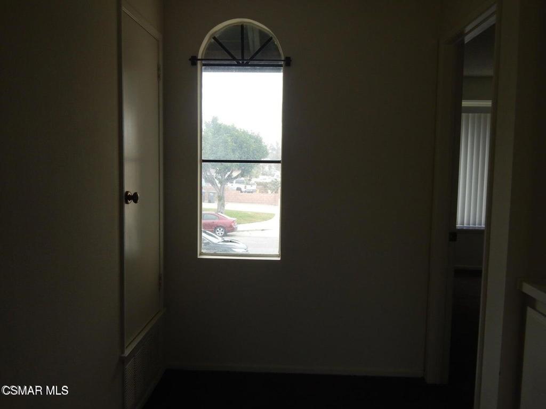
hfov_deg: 58.4
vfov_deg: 45.4
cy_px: 204
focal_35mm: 31
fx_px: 489
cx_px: 273
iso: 125
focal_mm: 5.6
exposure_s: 1/250
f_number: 3.2
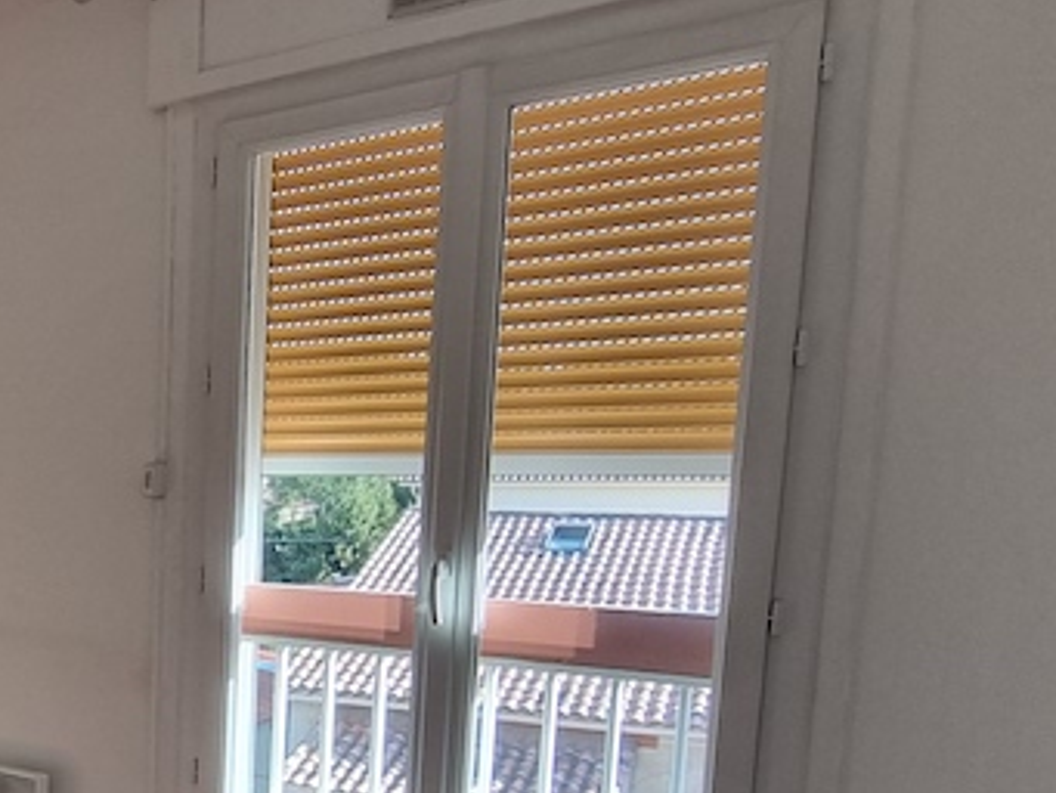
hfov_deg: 38.8
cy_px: 626
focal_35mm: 39
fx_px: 1190
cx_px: -124
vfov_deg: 35.7
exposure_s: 1/83
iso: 50
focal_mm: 2.2
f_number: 2.2
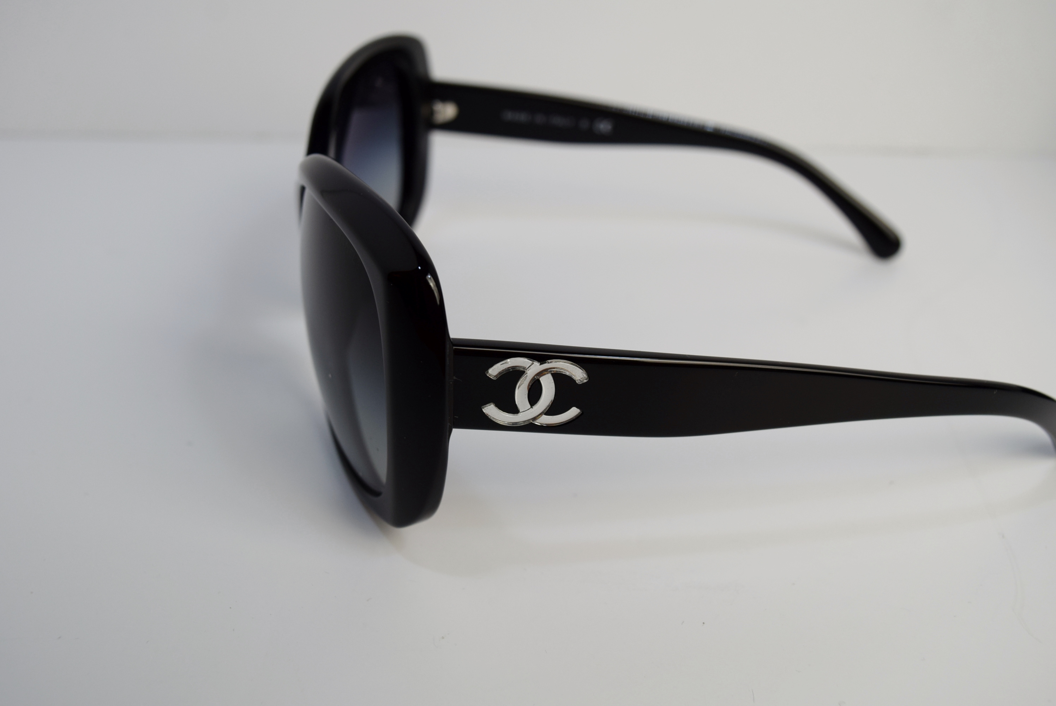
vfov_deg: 36.9
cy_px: 353
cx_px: 528
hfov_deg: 53.1
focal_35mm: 36
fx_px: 1057
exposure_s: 1/160
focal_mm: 24
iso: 400
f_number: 6.3
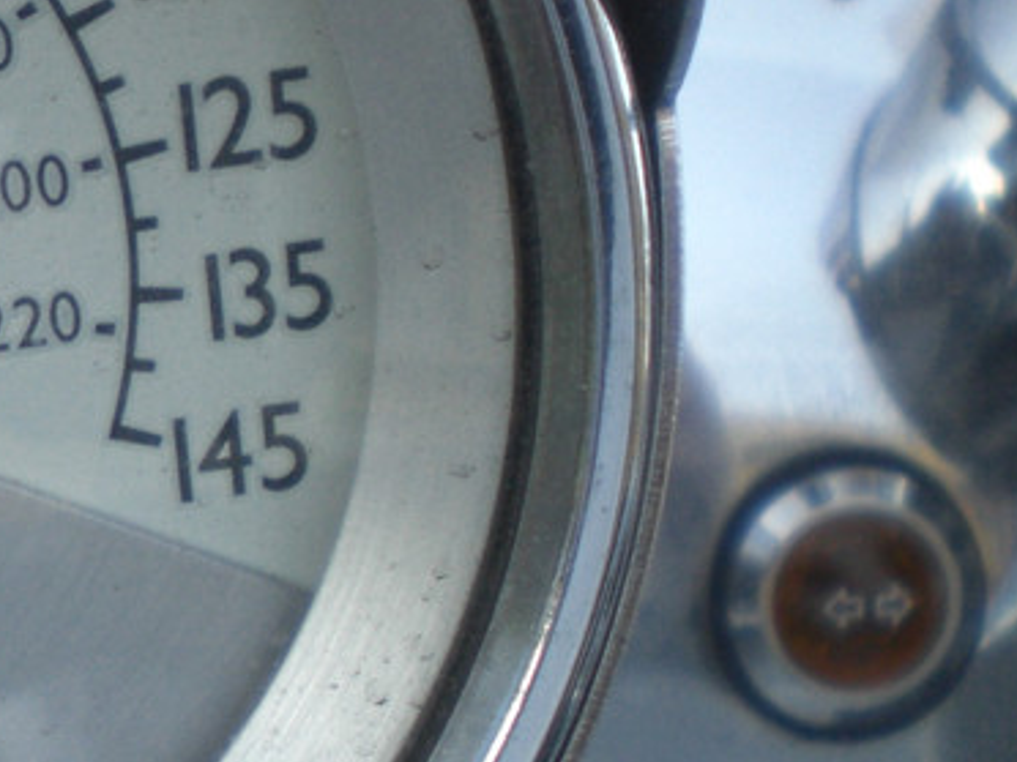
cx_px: -373
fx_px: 3202
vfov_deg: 13.6
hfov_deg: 16.8
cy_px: 281
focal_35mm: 109
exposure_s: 1/80
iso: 100
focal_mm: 6.3
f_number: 3.1
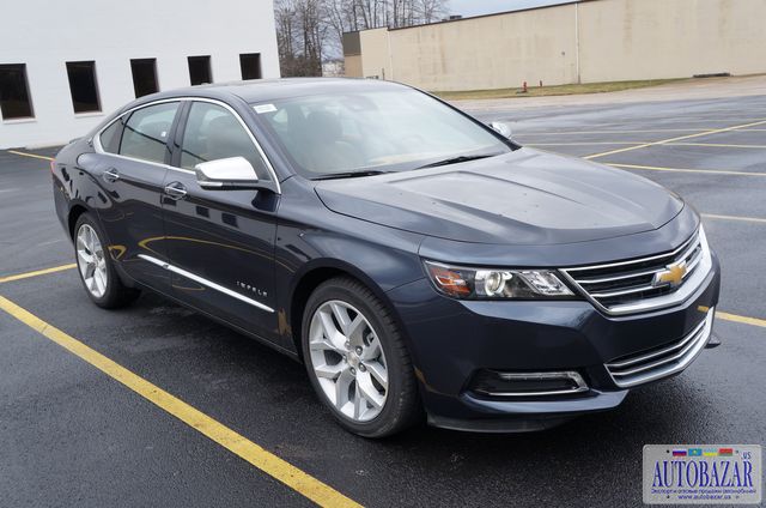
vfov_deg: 38.2
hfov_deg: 55.2
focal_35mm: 34
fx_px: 733
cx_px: 383
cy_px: 254
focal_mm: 23
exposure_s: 1/200
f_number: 7.1
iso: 200
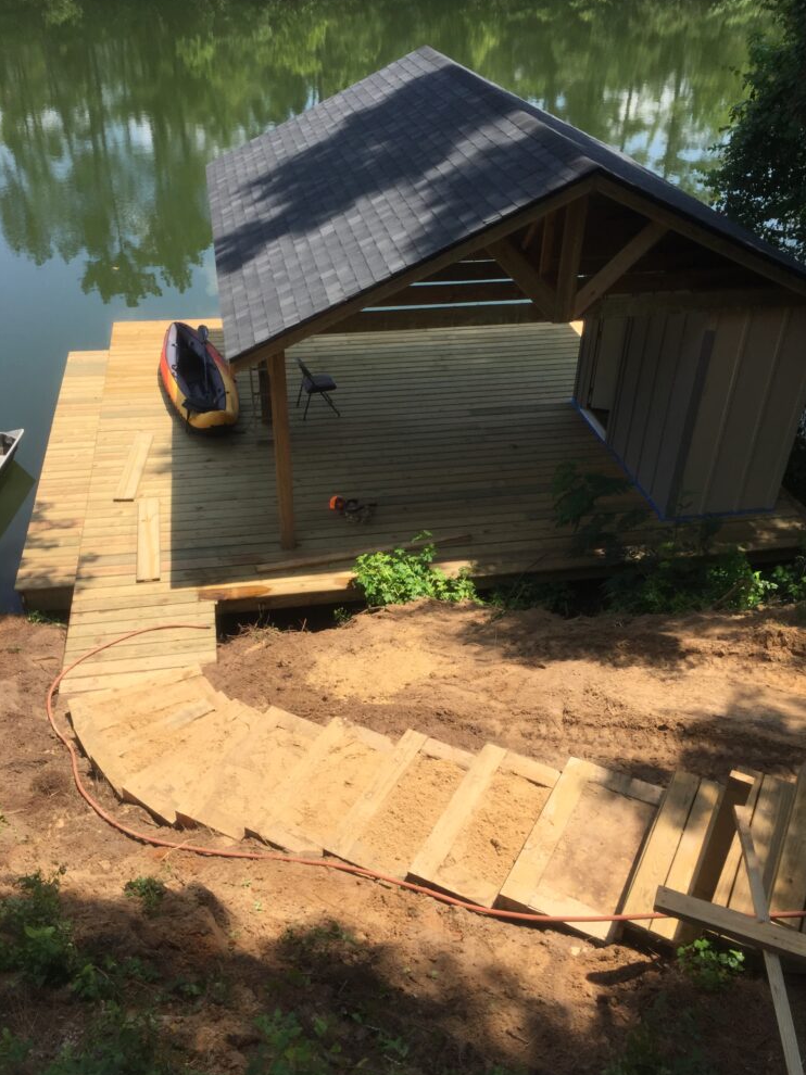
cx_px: 398
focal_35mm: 30
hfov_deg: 46.8
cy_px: 548
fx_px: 932
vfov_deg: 60.0
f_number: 2.2
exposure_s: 1/1236
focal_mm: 4.15
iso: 32
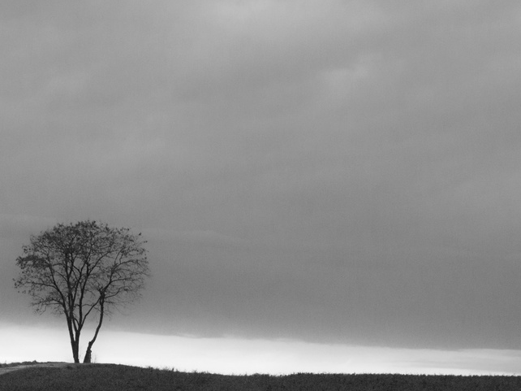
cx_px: 295
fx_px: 2604
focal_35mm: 173
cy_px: 196
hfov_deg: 11.4
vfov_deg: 8.6
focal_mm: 55
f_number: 5.6
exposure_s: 1/400
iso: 1600
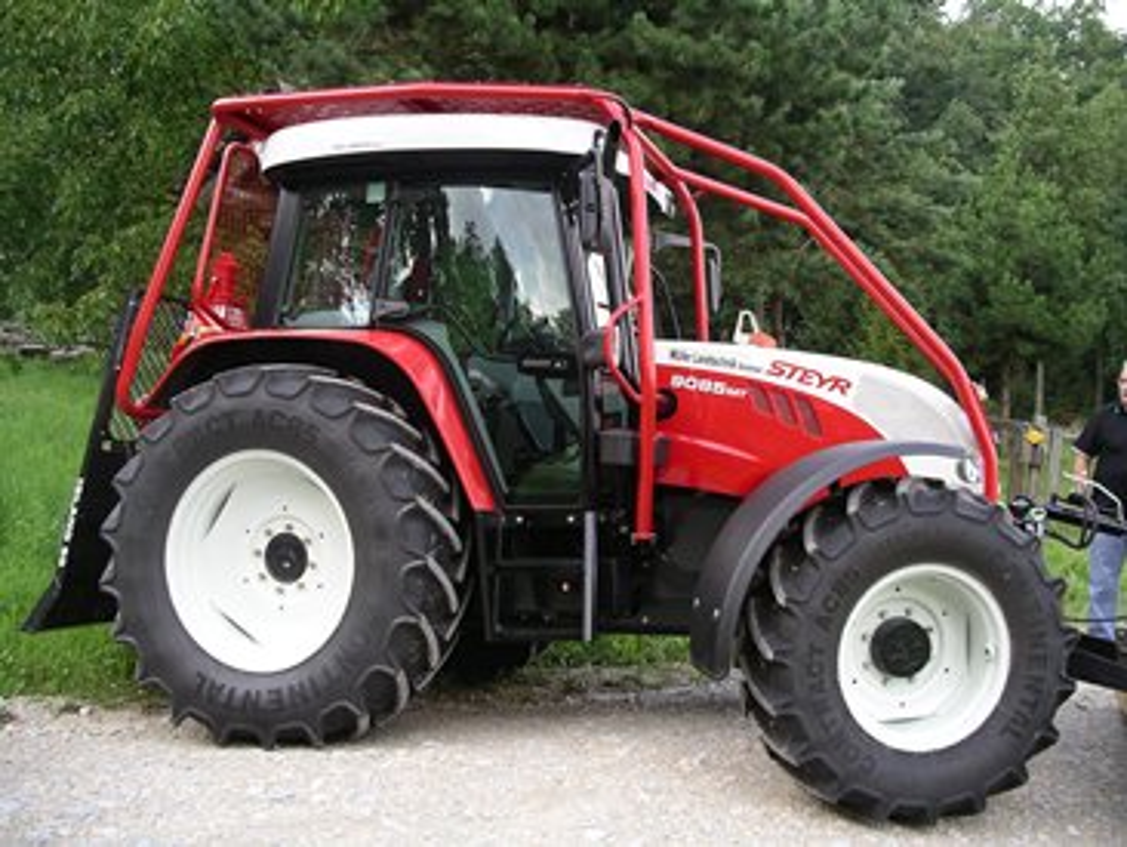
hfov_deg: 50.1
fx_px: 1205
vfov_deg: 38.7
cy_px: 424
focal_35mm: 37
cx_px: 564
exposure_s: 1/160
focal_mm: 7.8
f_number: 2.8
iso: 64
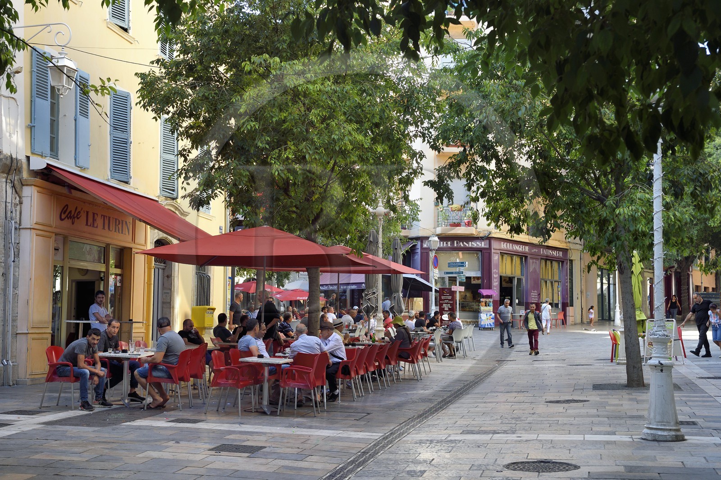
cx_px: 360
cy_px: 240
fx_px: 1041
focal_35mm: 52
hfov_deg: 38.2
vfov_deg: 25.9
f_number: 7.1
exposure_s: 1/200
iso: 400
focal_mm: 52
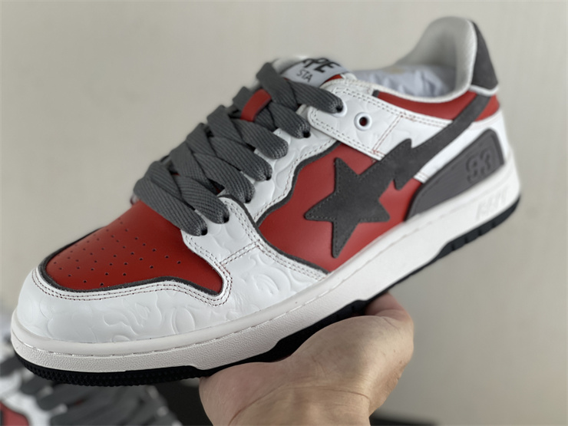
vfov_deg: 22.9
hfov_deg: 30.3
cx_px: 284
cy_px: 213
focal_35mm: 64
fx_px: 1050
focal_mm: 7.5
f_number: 2.2
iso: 100
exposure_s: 1/100
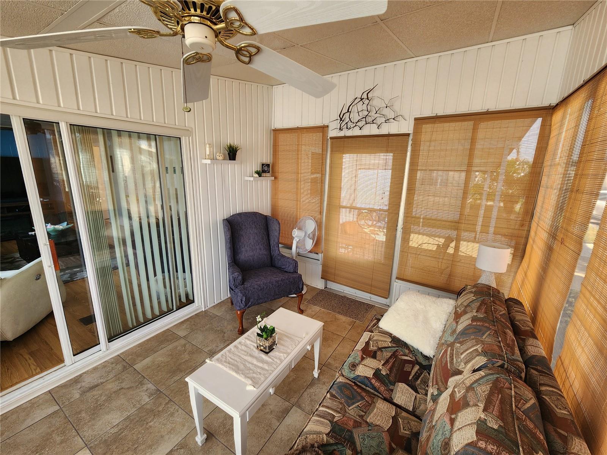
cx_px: 304
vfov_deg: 89.9
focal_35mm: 13
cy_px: 228
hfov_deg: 106.2
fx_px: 228
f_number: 2.2
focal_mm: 2.2
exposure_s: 1/60
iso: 100
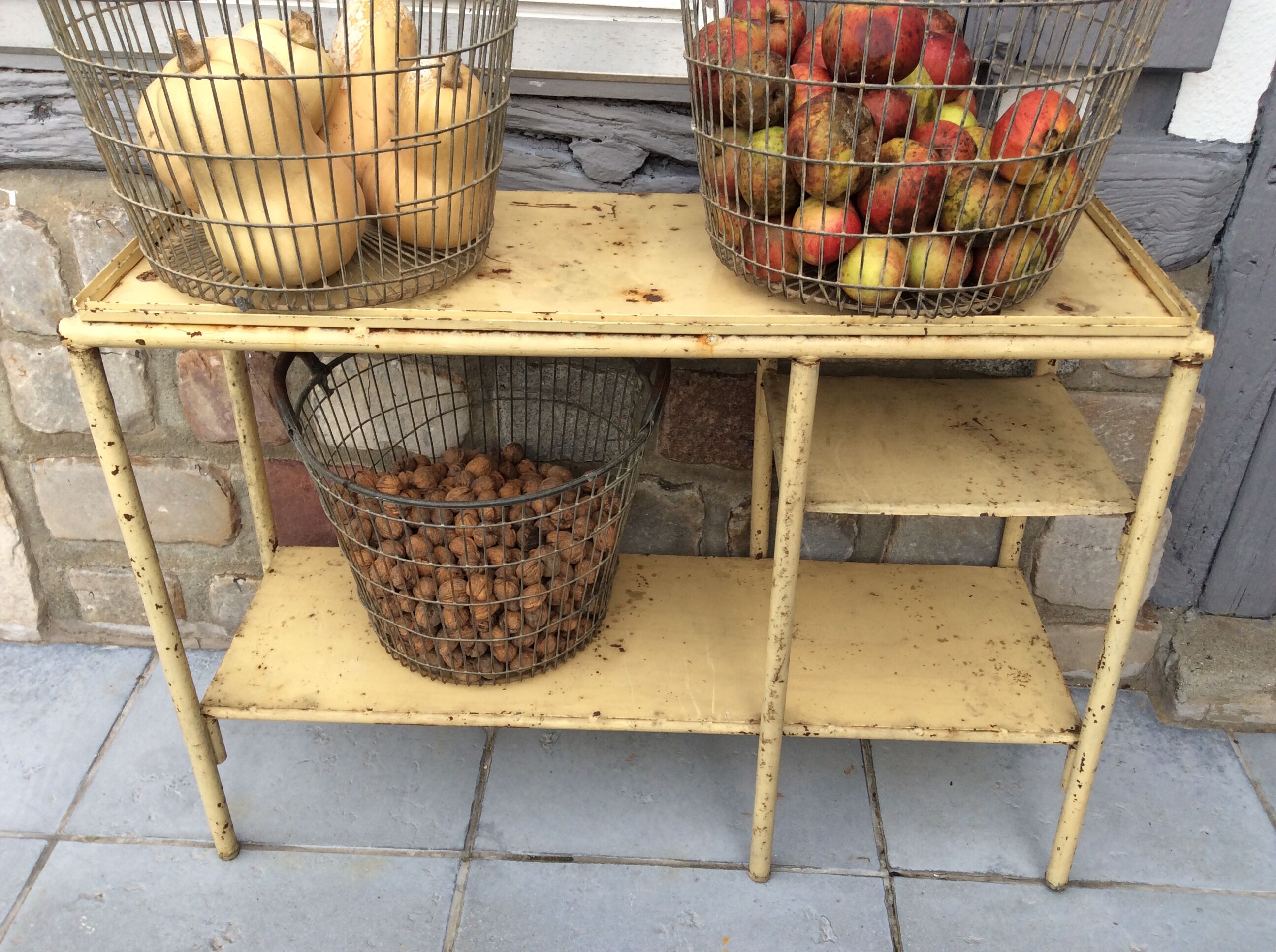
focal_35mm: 32
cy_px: 476
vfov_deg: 44.1
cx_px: 638
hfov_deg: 56.9
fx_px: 1178
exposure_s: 1/216
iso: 32
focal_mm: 3.3
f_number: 2.4
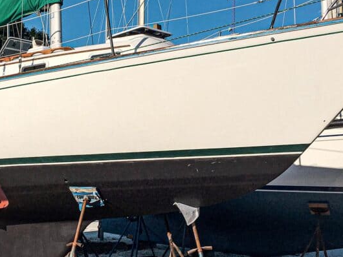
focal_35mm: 56
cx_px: 112
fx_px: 555
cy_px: 127
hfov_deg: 34.0
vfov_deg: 26.1
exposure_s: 1/3344
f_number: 2.2
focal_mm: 4.15
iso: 25
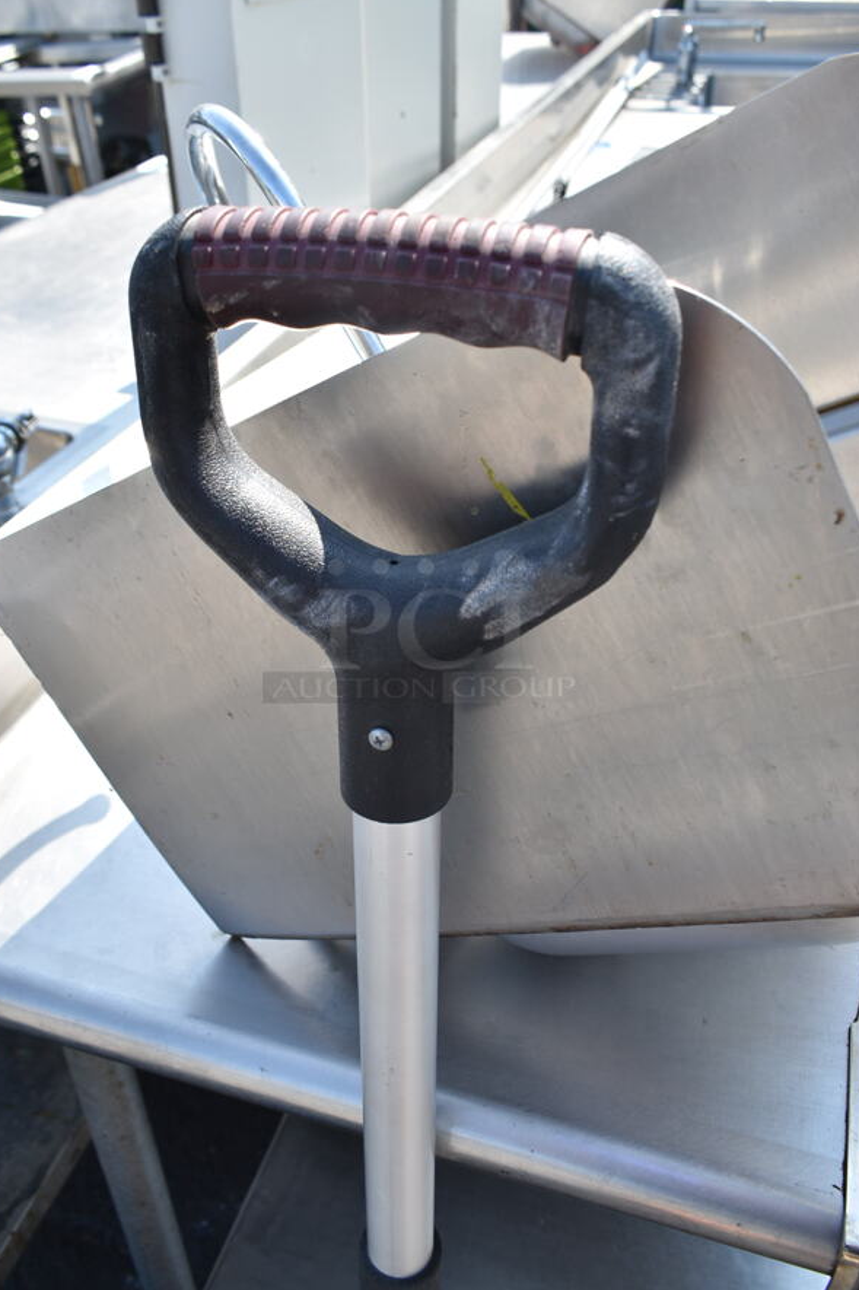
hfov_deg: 42.3
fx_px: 1110
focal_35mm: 31
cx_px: 426
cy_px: 627
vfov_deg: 60.3
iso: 100
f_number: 7.1
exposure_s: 1/200
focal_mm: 20
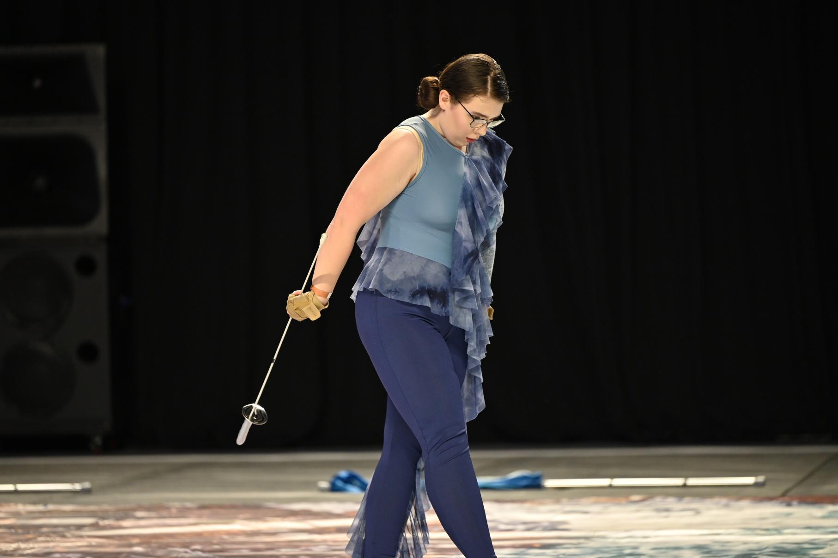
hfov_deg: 10.3
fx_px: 4652
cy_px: 279
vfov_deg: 6.9
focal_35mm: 200
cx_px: 419
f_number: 2.8
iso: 1600
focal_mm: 200
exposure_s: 1/1000
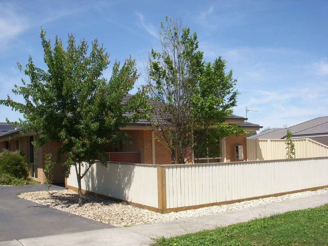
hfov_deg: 49.0
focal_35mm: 38
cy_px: 123
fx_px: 360
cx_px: 164
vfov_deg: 37.7
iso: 100
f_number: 6.6
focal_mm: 6.3
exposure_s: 1/320
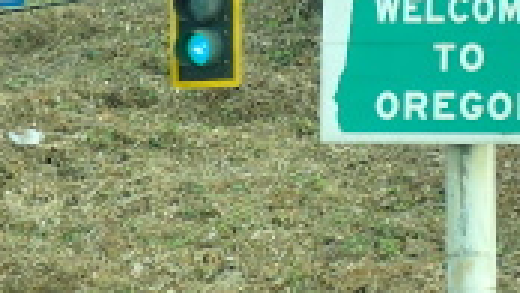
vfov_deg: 4.3
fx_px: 3890
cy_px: 124
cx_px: 475
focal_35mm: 282
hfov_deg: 7.6
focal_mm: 18
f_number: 4.9
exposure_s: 1/200
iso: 125
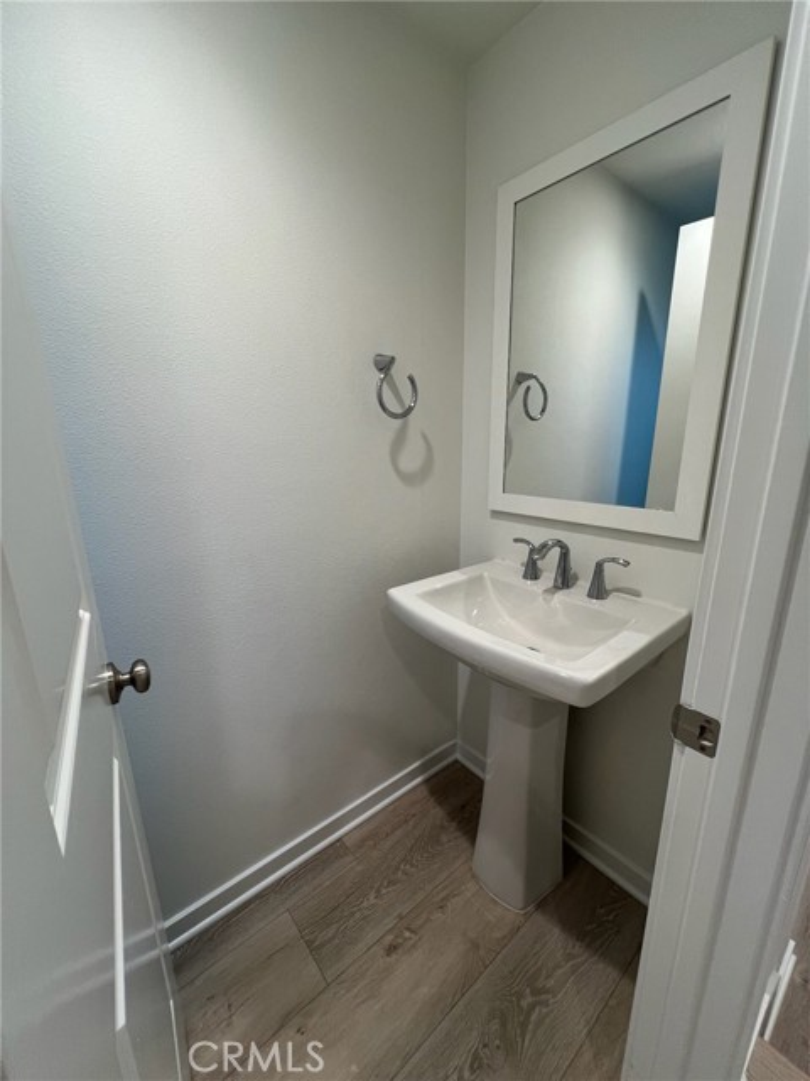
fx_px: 406
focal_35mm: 13
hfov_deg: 89.9
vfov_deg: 106.2
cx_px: 405
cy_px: 540
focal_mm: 1.57
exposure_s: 1/120
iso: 125
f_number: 1.8
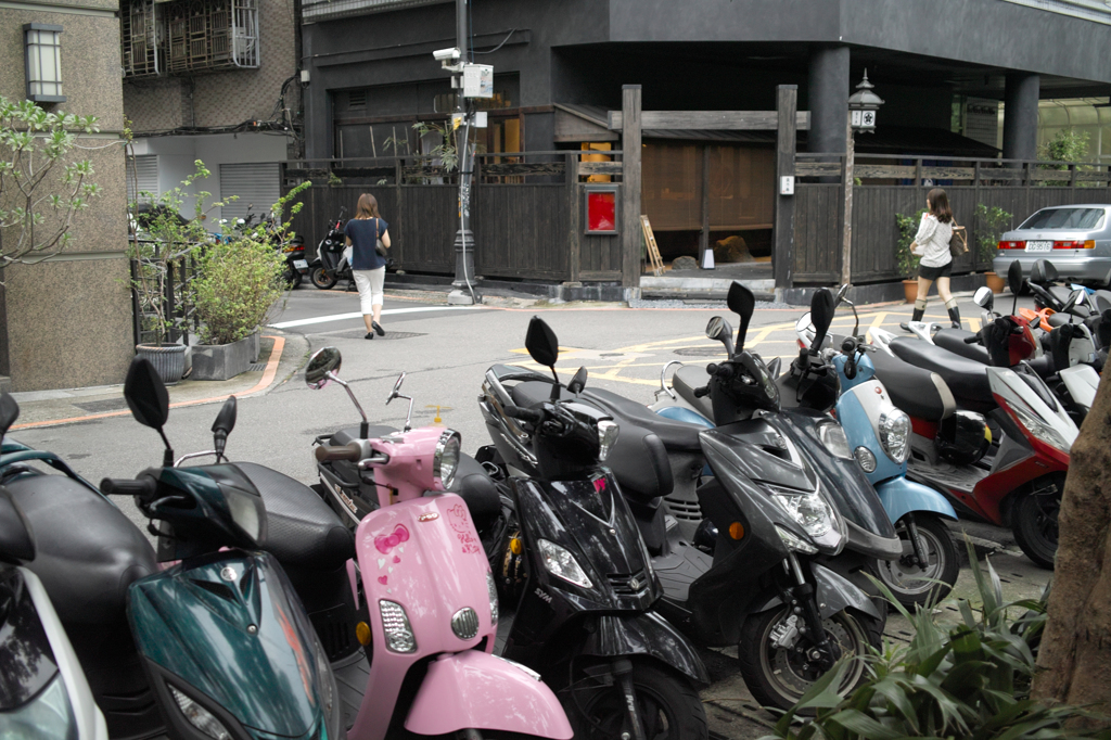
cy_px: 370
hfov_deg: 47.4
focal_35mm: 41
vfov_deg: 32.6
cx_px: 556
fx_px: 1265
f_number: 2.8
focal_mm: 24.2
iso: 200
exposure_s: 1/40
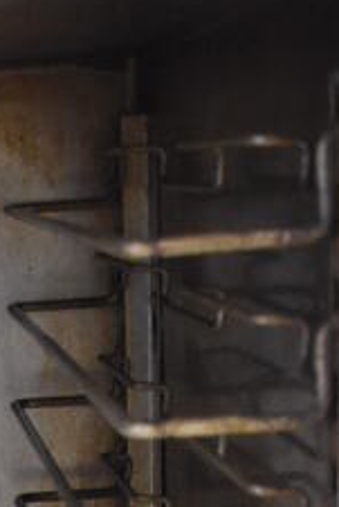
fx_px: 1537
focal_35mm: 109
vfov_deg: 17.4
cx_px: -191
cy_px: 688
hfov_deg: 11.9
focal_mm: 18
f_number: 3.5
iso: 3200
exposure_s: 1/20
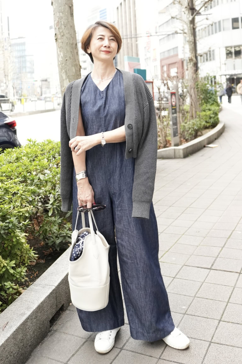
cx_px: 121
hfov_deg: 36.9
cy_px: 182
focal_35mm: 36
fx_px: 363
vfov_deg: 53.1
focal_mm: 24
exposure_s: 1/1880
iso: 4000
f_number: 2.8
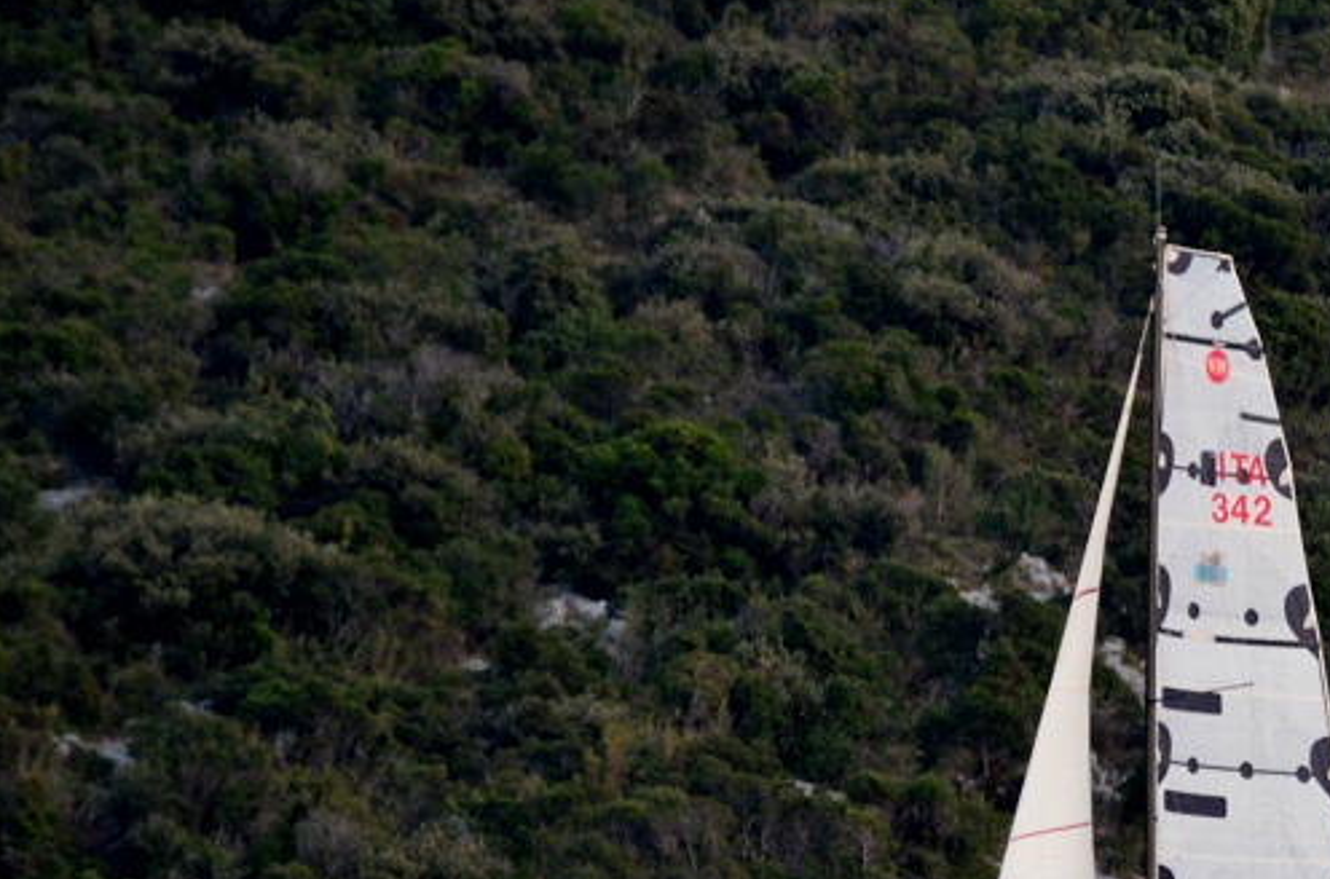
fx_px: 33386
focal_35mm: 906
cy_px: 508
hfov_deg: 2.3
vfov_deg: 1.5
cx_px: 1200
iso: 400
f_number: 5.6
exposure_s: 1/50
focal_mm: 300
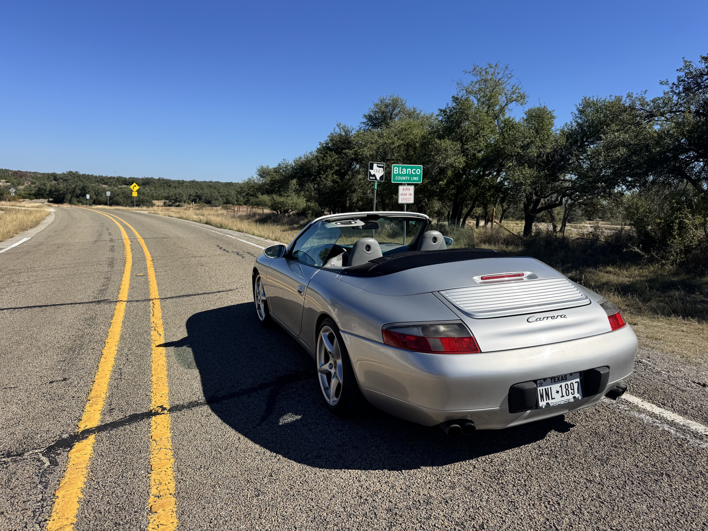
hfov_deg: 71.6
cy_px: 266
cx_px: 354
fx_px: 491
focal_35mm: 24
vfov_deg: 56.8
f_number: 1.78
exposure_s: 1/4950
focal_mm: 6.76
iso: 80
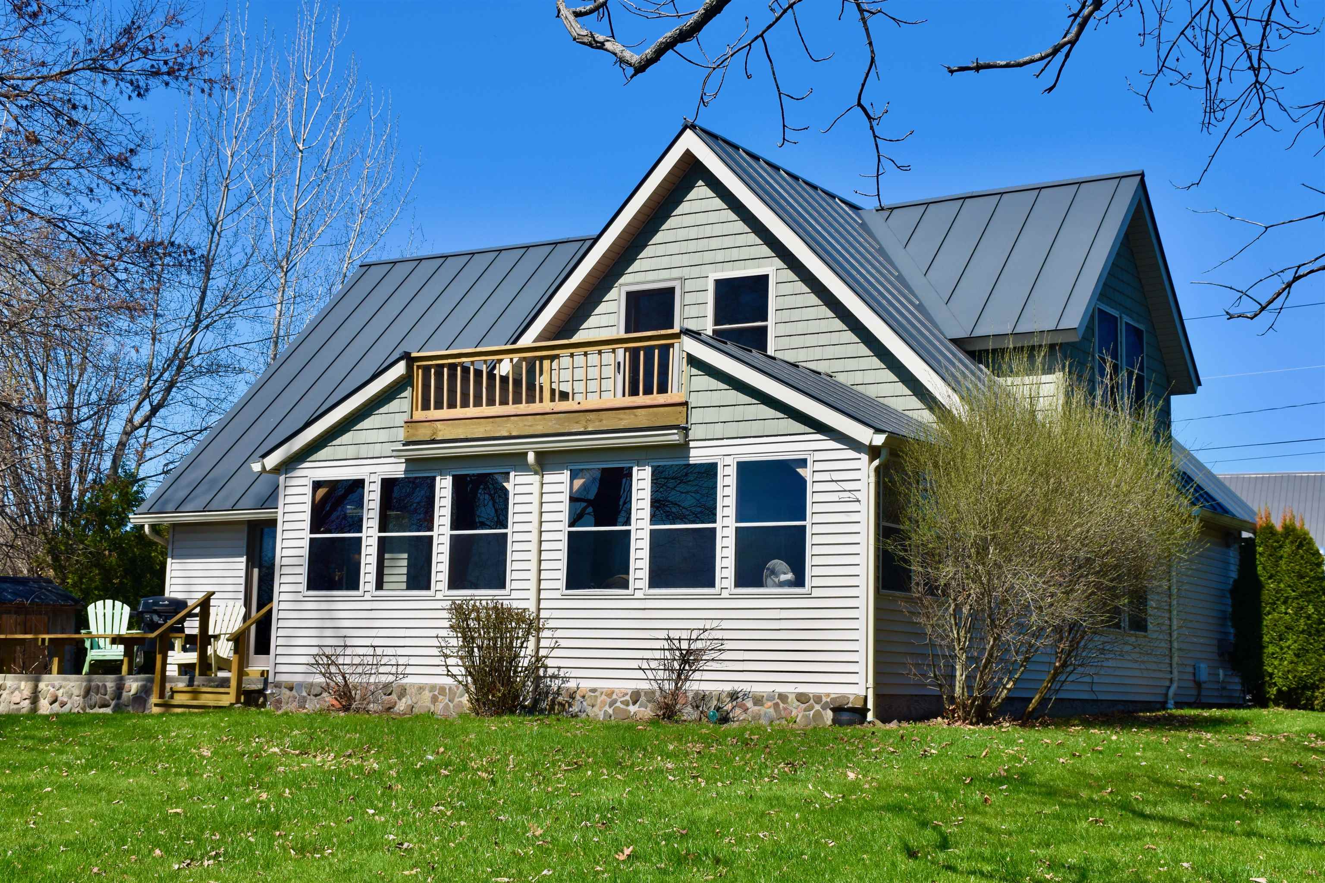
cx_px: 662
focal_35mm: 48
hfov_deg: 41.1
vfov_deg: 28.1
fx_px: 1767
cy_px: 442
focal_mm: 32
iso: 200
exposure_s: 1/400
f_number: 10
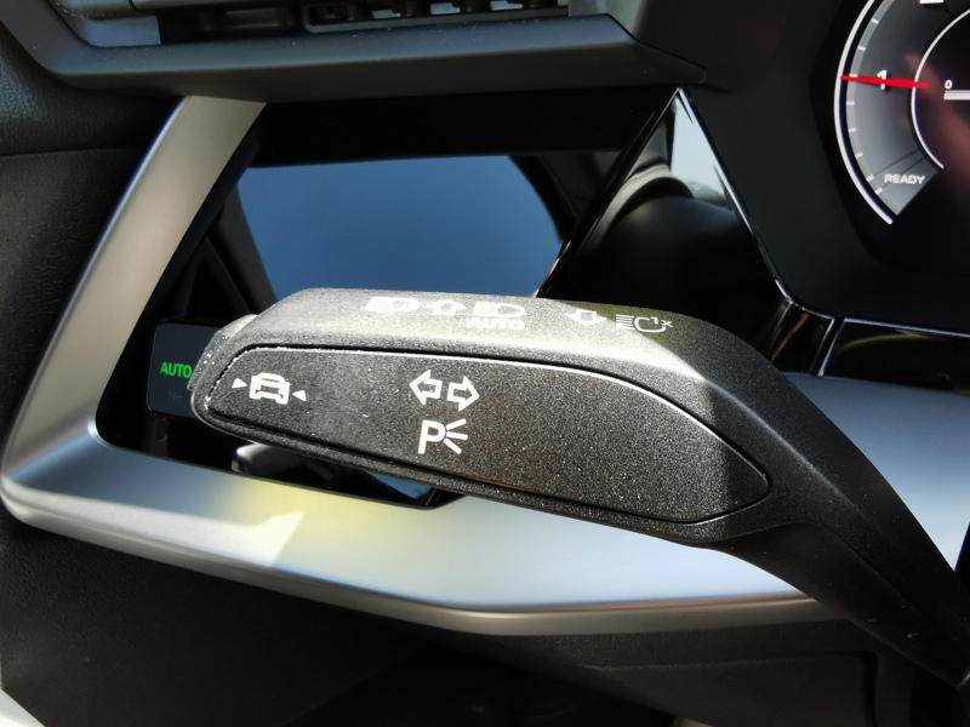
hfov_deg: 67.3
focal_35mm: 26
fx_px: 729
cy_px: 364
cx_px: 485
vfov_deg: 53.1
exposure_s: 1/100
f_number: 2.2
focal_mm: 2.26
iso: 100
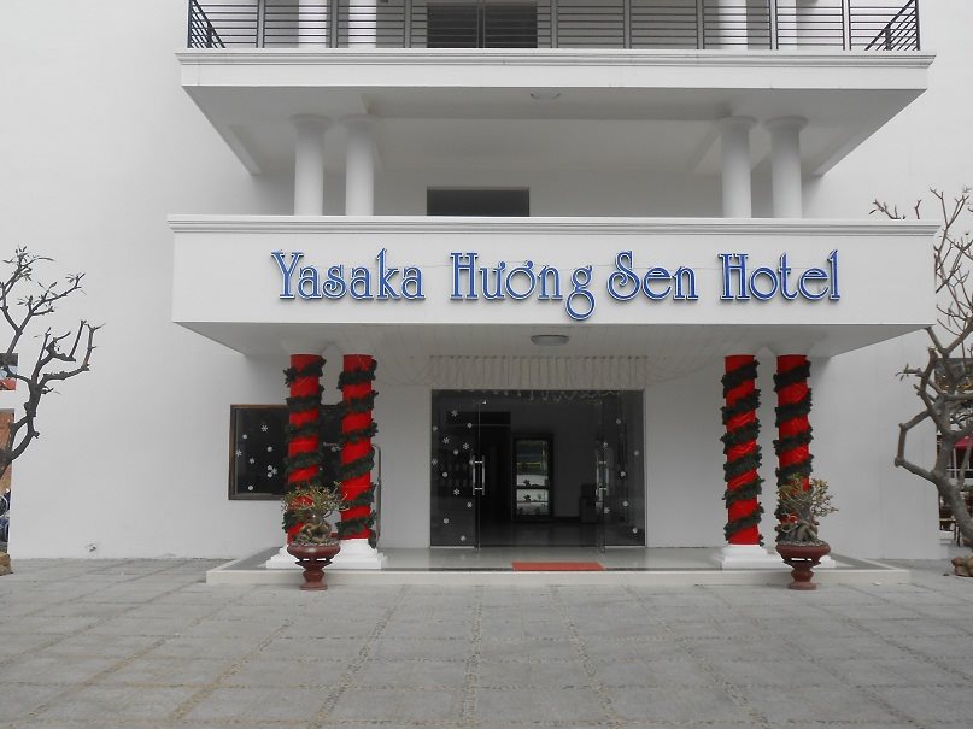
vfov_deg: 42.9
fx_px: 927
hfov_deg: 55.4
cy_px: 384
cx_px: 482
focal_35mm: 33
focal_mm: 4.6
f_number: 3.5
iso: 80
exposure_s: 1/1500
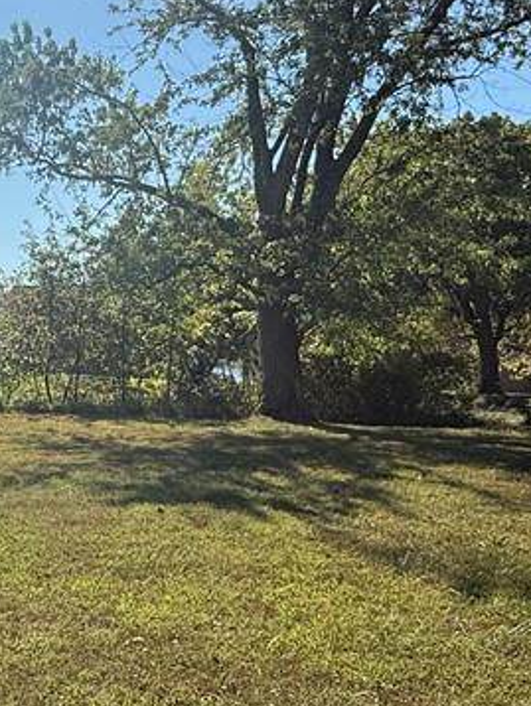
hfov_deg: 32.2
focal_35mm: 40
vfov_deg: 46.6
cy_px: 404
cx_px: -38
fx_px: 817
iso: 50
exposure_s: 1/2410
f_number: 2.2
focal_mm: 2.22
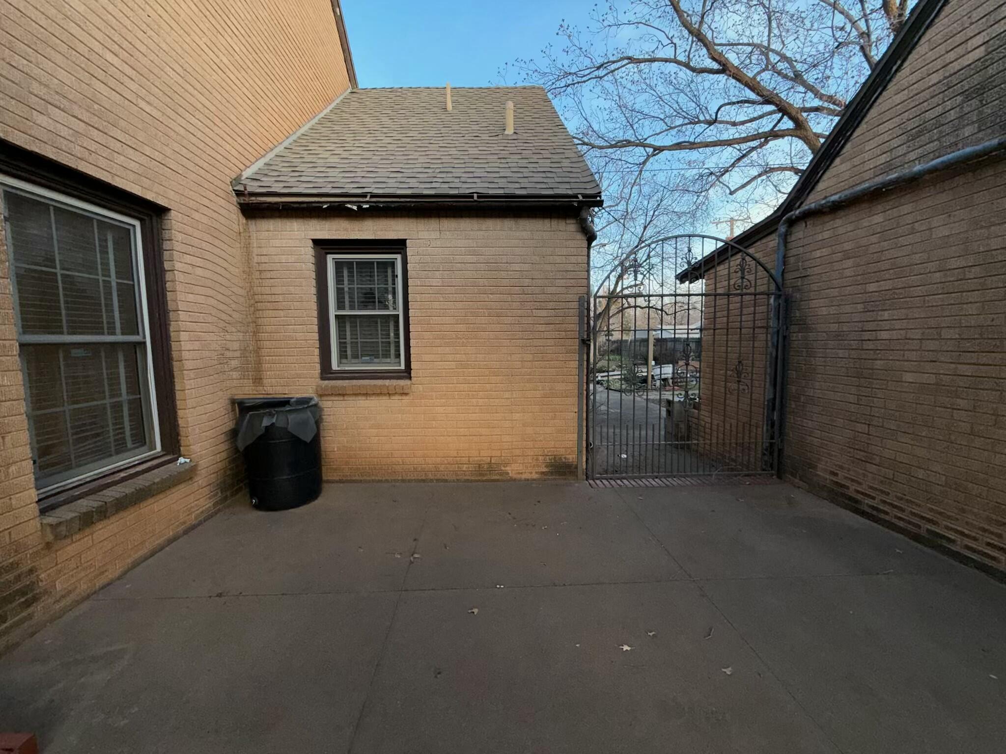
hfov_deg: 102.1
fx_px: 407
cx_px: 503
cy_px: 377
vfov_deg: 85.7
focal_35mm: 14
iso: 50
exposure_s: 1/122
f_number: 2.2
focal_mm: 2.22
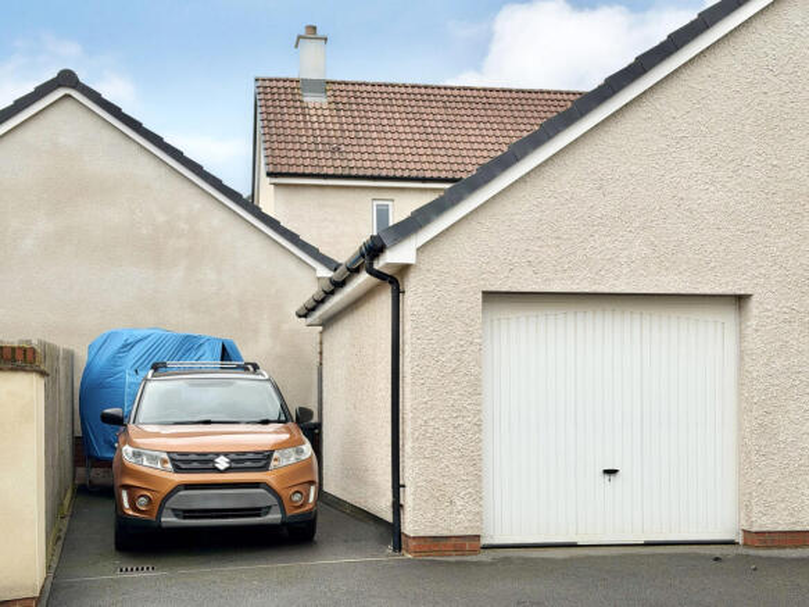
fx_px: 1122
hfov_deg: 39.7
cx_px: 404
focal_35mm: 48
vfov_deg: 30.3
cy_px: 304
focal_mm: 6.76
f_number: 1.78
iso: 64
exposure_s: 1/1513
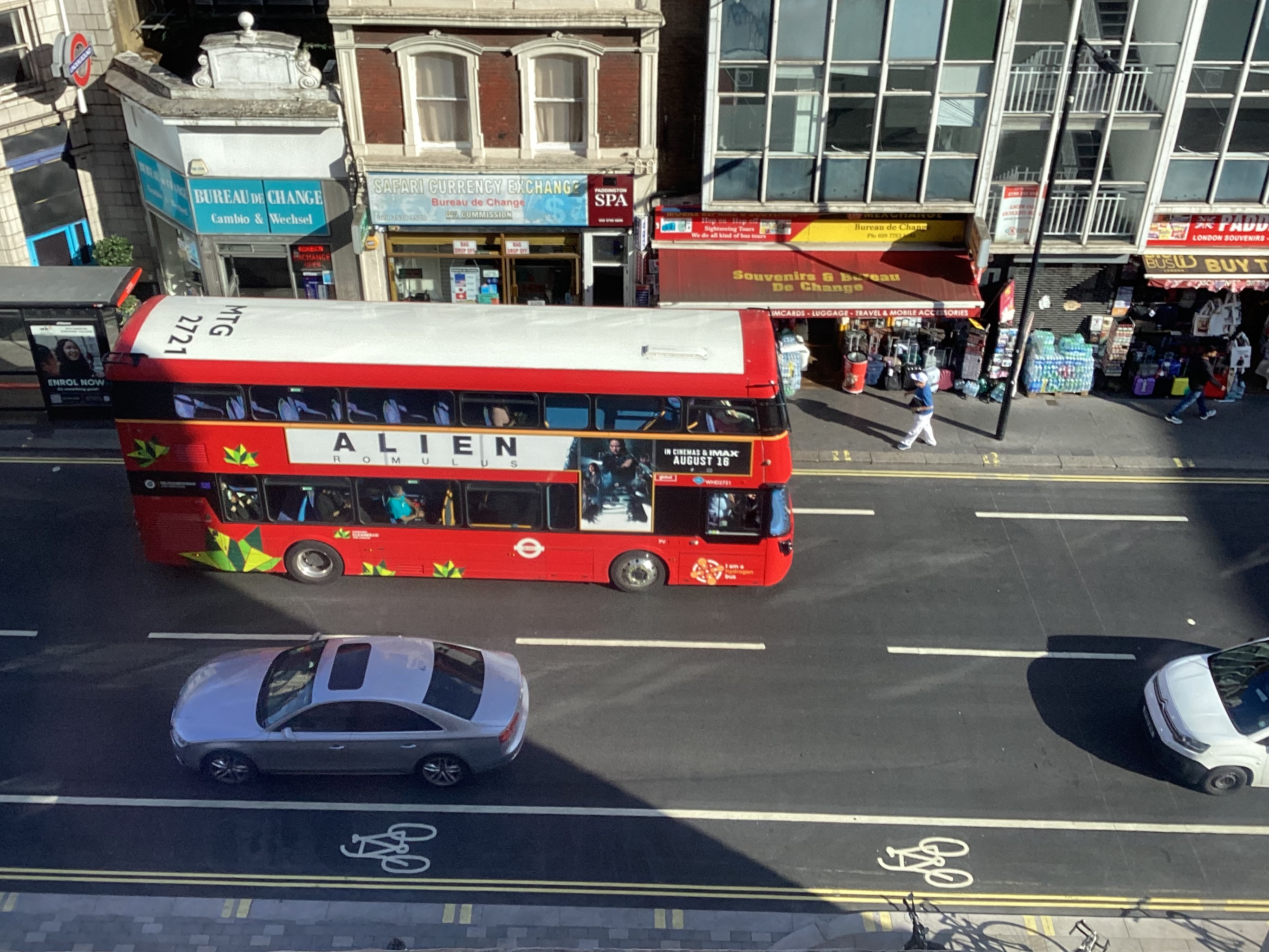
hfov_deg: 50.1
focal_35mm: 37
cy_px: 391
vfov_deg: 38.5
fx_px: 1356
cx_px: 608
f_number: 2.4
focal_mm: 3.3
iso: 25
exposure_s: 1/776
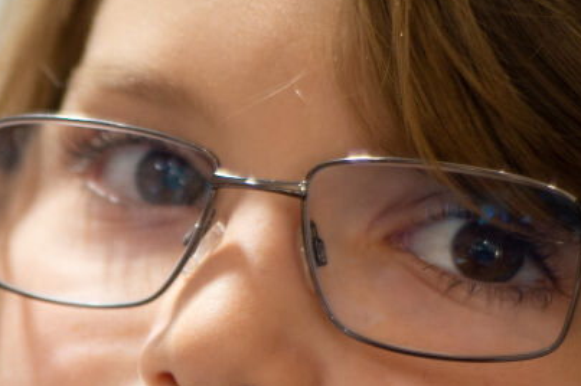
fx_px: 3531
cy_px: 594
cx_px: -332
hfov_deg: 9.1
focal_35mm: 219
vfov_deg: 6.2
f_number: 1.8
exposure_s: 1/125
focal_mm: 50
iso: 640
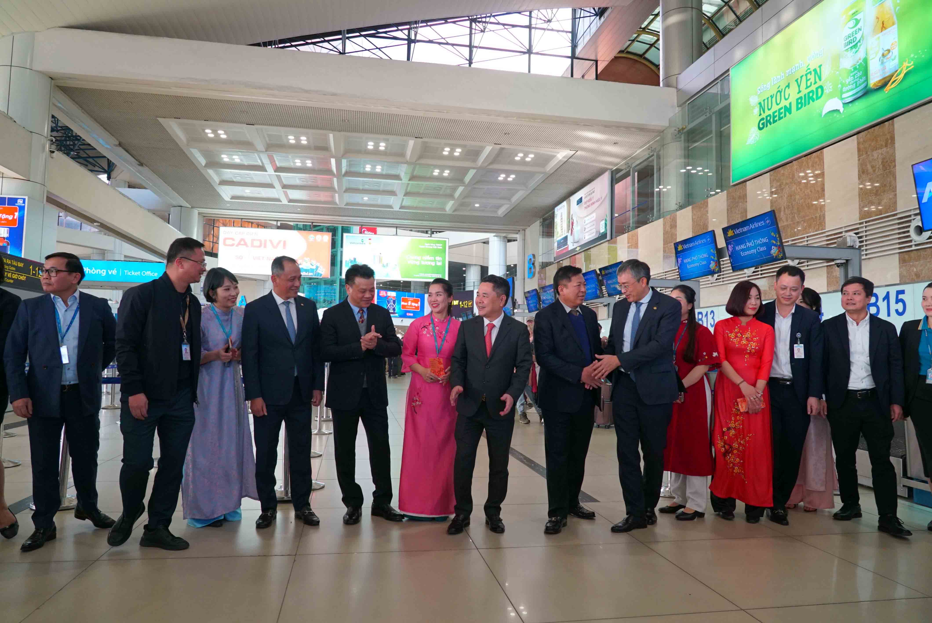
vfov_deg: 53.2
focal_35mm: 24
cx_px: 466
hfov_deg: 73.7
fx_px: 622
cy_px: 312
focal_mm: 24
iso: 2000
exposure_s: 1/250
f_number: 5
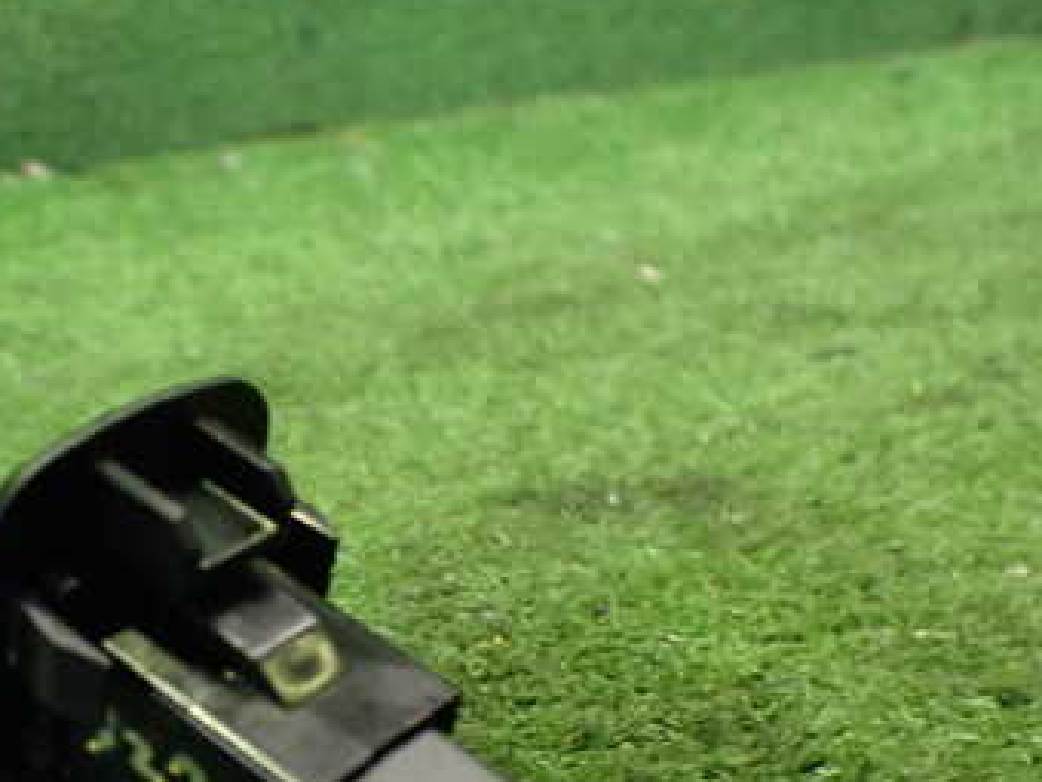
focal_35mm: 53
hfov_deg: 35.6
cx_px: 303
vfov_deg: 26.8
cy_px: 675
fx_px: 1595
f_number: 2.3
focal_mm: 5.4
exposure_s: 1/30
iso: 1000
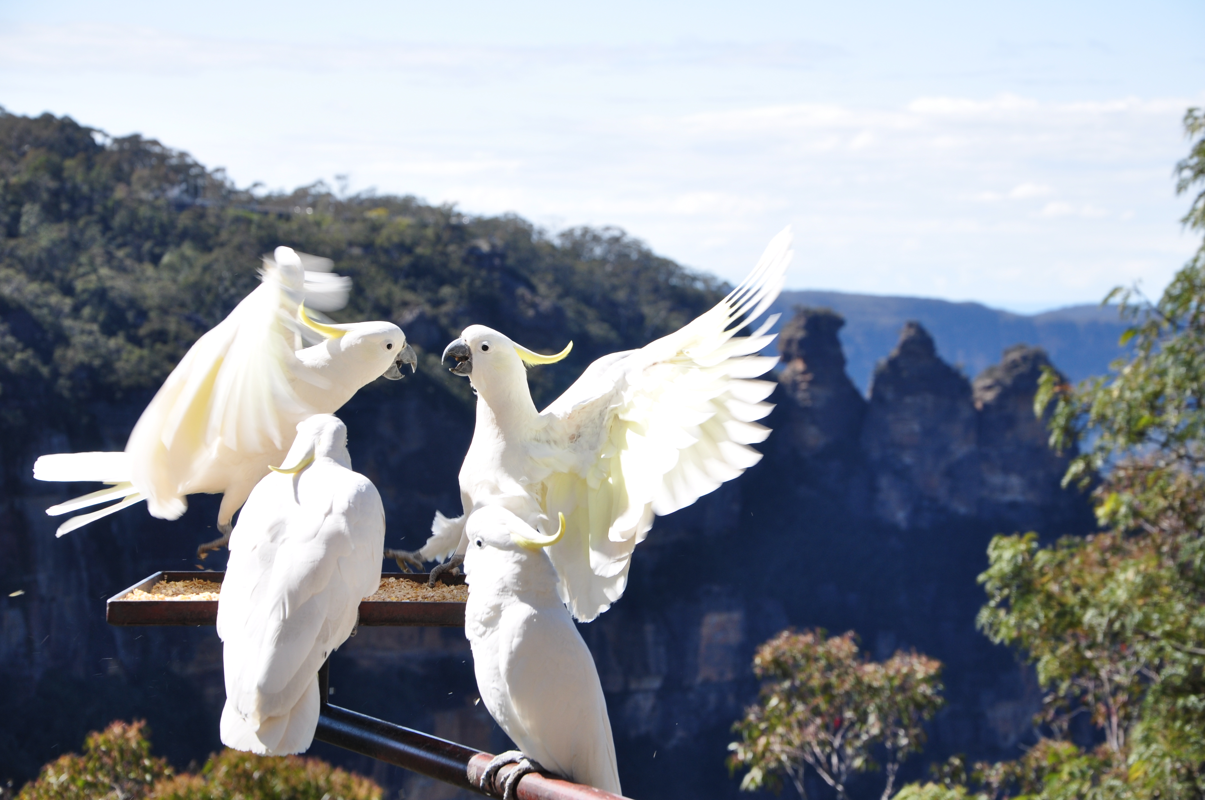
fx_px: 3510
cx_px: 602
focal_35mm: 105
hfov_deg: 19.5
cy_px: 400
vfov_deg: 13.0
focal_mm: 70
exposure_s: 1/250
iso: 200
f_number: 10
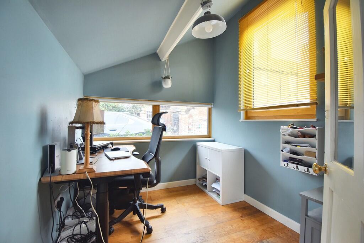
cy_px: 122
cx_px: 182
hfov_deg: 100.4
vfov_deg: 77.3
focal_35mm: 15
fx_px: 152
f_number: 5
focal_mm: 10
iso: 100
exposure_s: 1/15
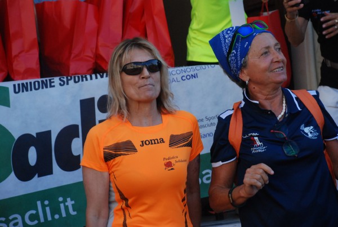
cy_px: 114
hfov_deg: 16.0
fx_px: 1200
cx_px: 169
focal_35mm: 128
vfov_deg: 10.8
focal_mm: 85
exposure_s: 1/800
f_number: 5.6
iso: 1000
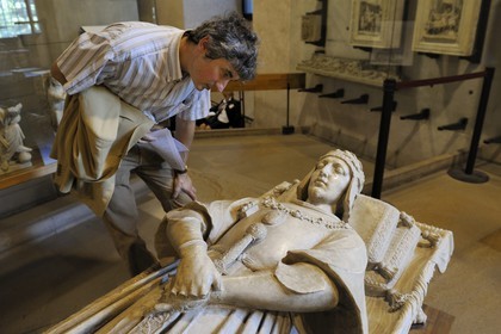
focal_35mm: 24
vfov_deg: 53.1
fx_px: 334
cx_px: 250
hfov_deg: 73.7
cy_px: 167
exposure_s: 1/25
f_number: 4
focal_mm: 24
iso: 800
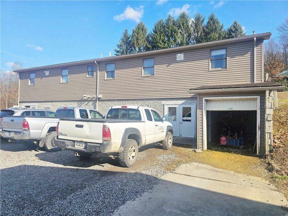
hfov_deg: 73.9
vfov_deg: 58.9
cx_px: 144
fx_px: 191
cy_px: 108
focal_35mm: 23
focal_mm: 6.3
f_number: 1.7
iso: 10
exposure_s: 1/715
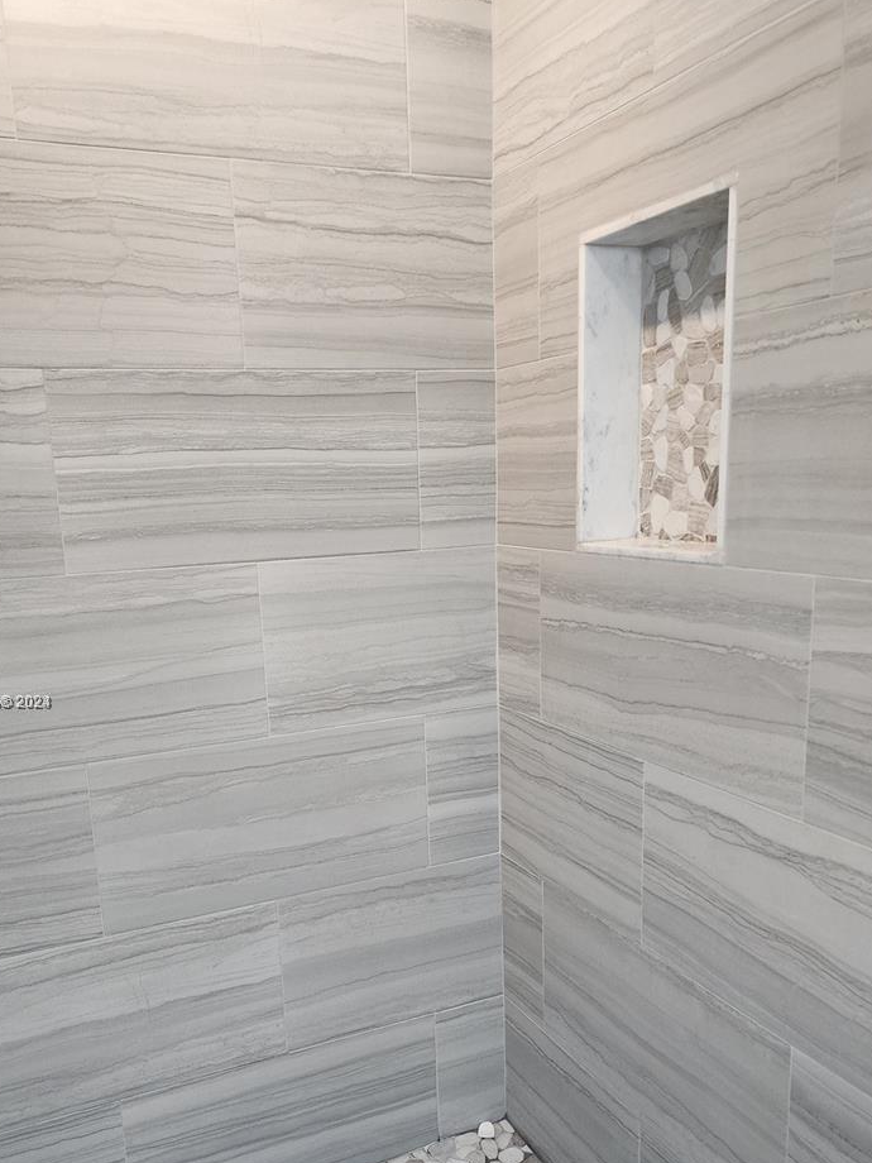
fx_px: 1008
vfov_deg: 59.4
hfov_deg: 46.7
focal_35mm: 30
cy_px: 703
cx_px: 388
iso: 320
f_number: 1.8
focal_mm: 6.4
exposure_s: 1/120
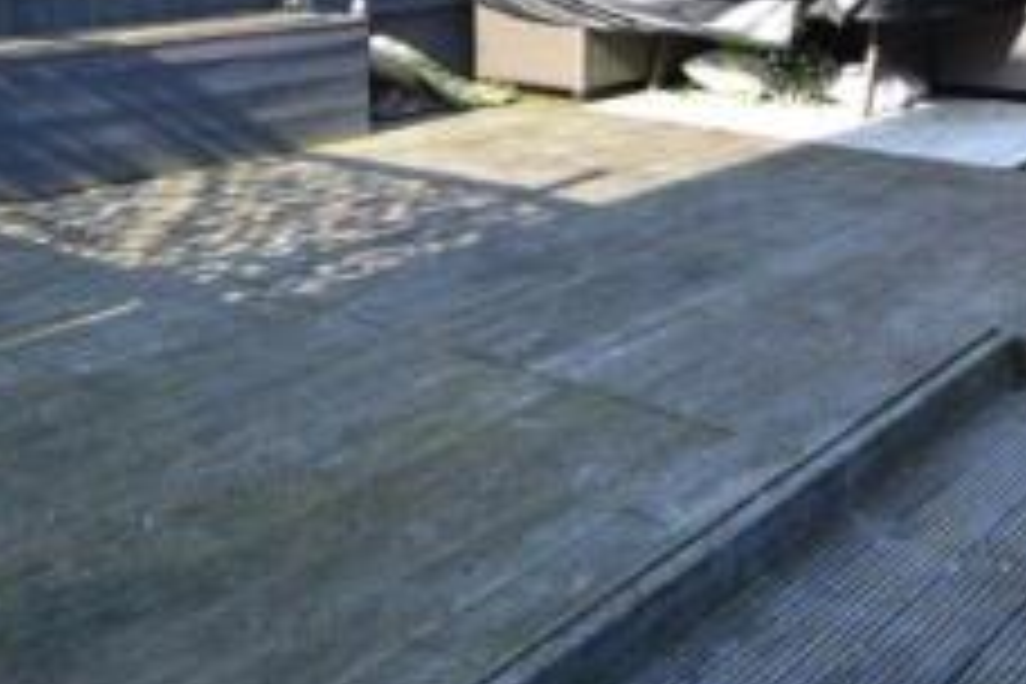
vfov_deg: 29.3
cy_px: 11
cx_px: 628
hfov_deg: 45.1
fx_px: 1225
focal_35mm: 43
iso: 125
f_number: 5.6
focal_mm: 10
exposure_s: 1/125
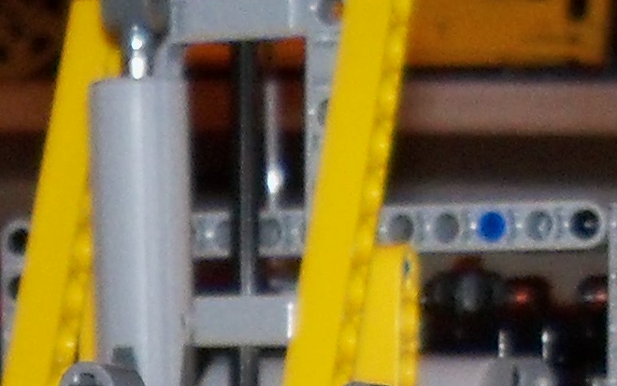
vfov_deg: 6.0
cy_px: 1080
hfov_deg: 10.0
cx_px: -222
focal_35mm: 205
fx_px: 3448
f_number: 3.5
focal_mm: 6.2
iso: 200
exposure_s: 1/30
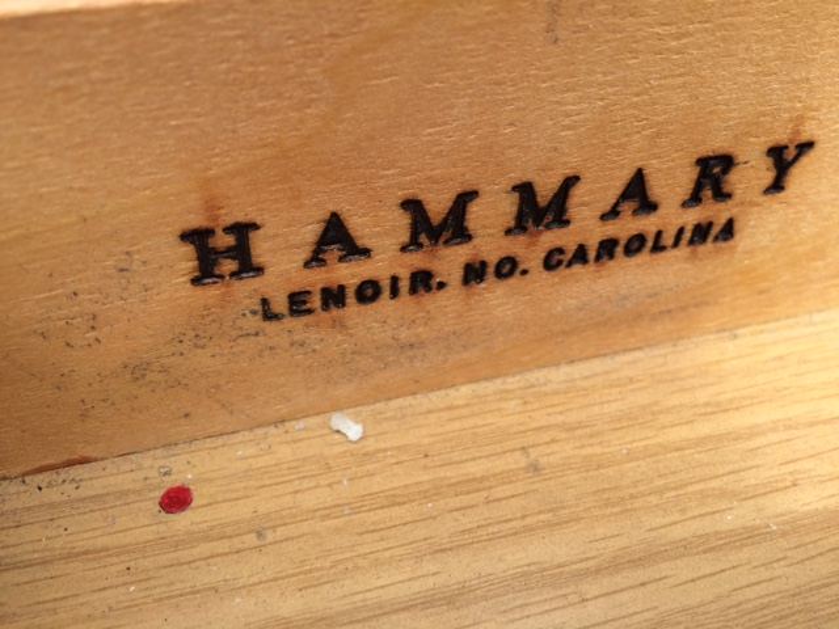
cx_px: 420
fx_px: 703
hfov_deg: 61.7
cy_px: 314
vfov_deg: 48.2
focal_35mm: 29
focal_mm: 4.15
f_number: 2.2
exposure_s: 1/519
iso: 32
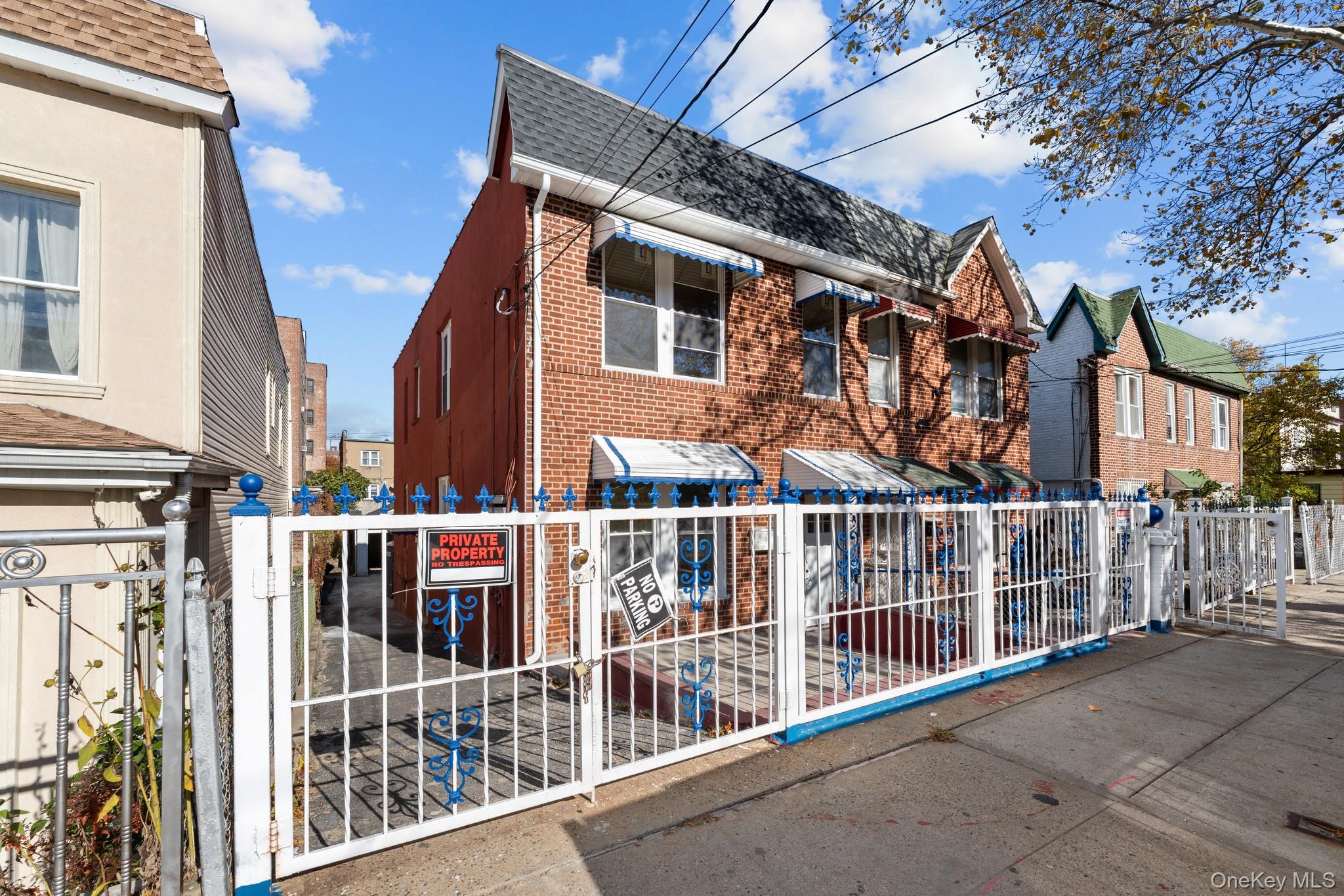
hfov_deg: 104.3
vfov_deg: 81.2
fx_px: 523
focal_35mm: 14
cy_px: 448
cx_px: 672
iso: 200
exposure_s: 1/200
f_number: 10
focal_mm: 14
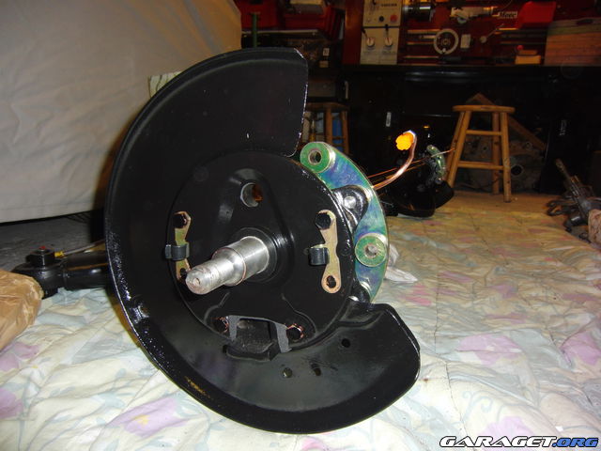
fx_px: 417
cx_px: 300
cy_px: 226
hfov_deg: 71.6
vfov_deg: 56.8
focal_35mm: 24
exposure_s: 1/60
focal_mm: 4.3
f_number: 3.2
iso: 100
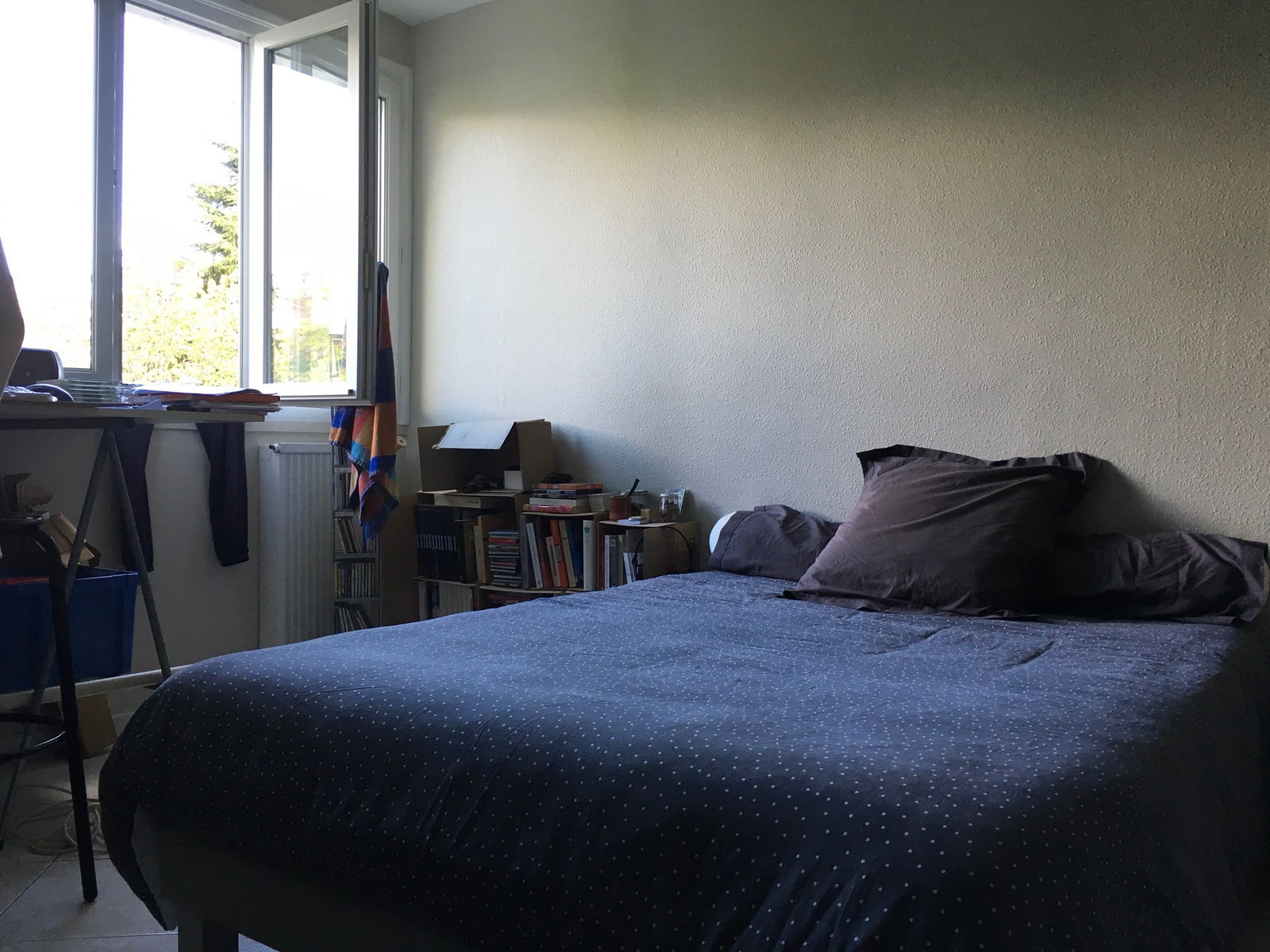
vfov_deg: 48.2
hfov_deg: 61.7
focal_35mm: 29
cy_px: 476
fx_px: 1064
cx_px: 635
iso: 32
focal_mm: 4.15
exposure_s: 1/33
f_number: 2.2
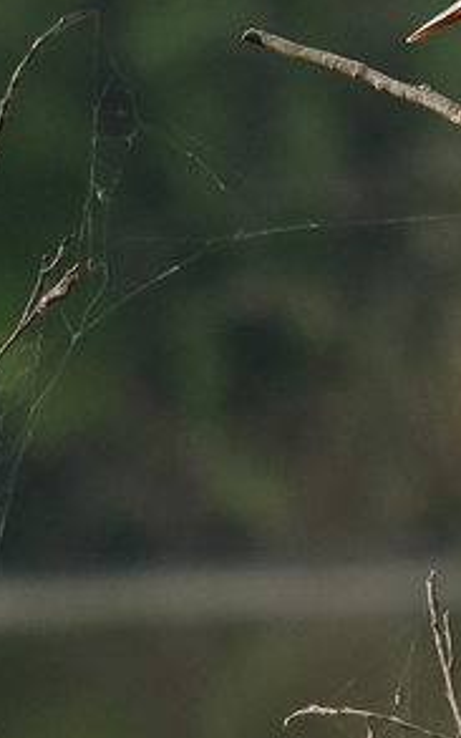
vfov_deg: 3.4
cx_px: 244
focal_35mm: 625
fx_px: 12570
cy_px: 486
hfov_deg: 2.1
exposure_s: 1/800
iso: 800
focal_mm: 200
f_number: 7.1
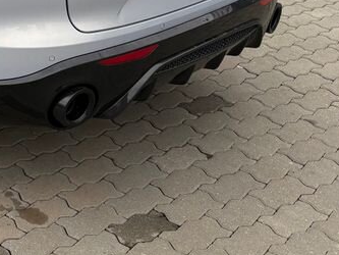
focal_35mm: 80
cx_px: -103
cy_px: -125
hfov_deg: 21.9
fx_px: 784
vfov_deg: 16.8
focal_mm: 5.96
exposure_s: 1/298
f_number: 1.6
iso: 40
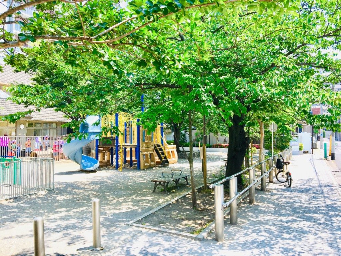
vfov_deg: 48.2
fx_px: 286
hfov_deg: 61.7
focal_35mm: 29
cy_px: 128
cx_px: 170
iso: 25
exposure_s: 1/630
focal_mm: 4.15
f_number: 2.2
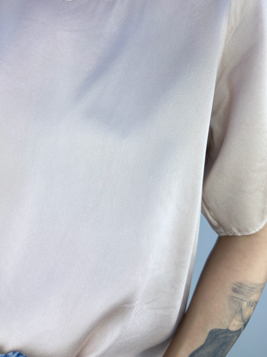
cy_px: 147
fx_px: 329
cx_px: 123
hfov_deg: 44.1
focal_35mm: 32
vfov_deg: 56.5
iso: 80
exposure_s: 1/729
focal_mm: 6.86
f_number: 1.78
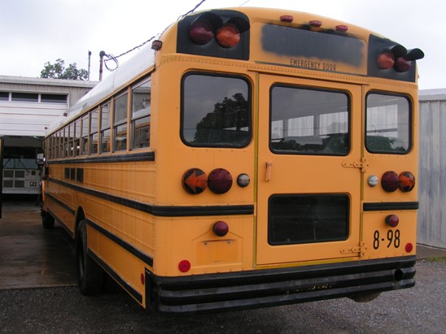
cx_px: 223
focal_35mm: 38
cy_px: 167
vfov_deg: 37.7
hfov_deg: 49.0
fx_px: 490
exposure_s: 1/125
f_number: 4.5
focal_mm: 5.8
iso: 50
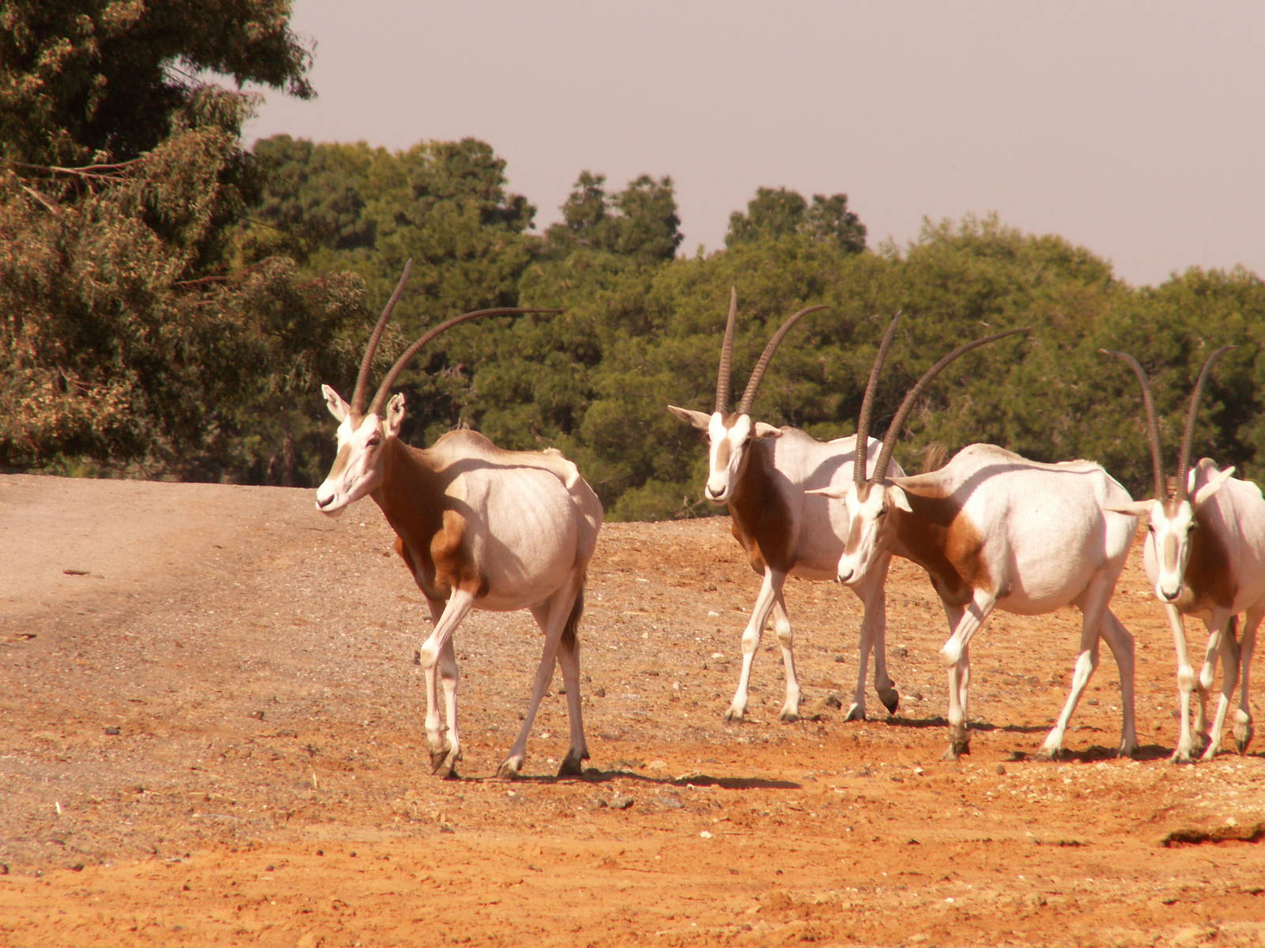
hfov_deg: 4.7
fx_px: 15348
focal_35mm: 420
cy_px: 474
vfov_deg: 3.5
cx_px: 632
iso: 50
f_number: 7.1
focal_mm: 69.45
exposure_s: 1/250
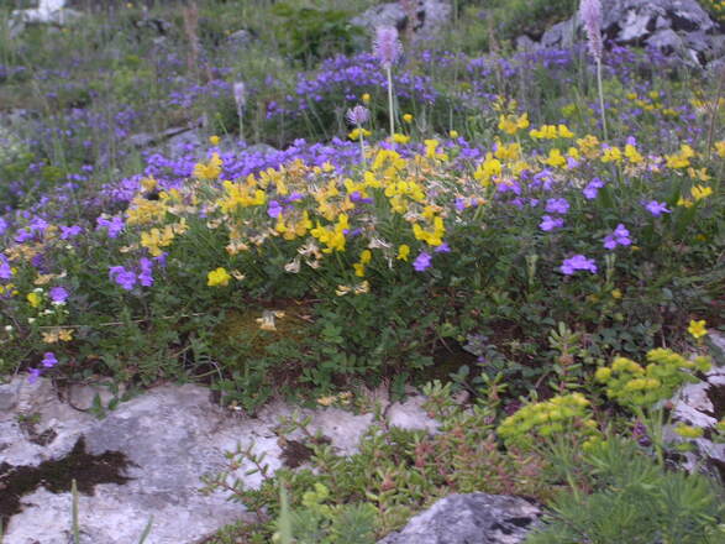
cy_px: 272
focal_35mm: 115
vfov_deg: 12.9
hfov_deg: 17.1
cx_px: 362
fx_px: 2408
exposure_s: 1/30
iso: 100
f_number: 4.9
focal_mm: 17.4
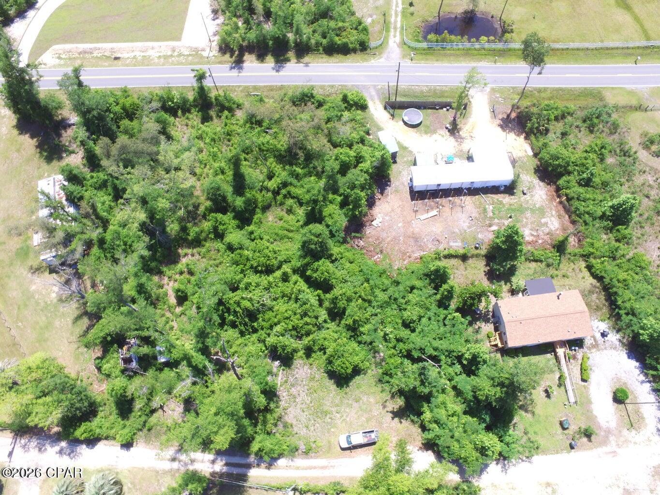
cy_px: 248
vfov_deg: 66.0
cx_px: 330
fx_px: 381
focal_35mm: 20
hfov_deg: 81.7
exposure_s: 1/404
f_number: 2.8
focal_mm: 3.61
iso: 100
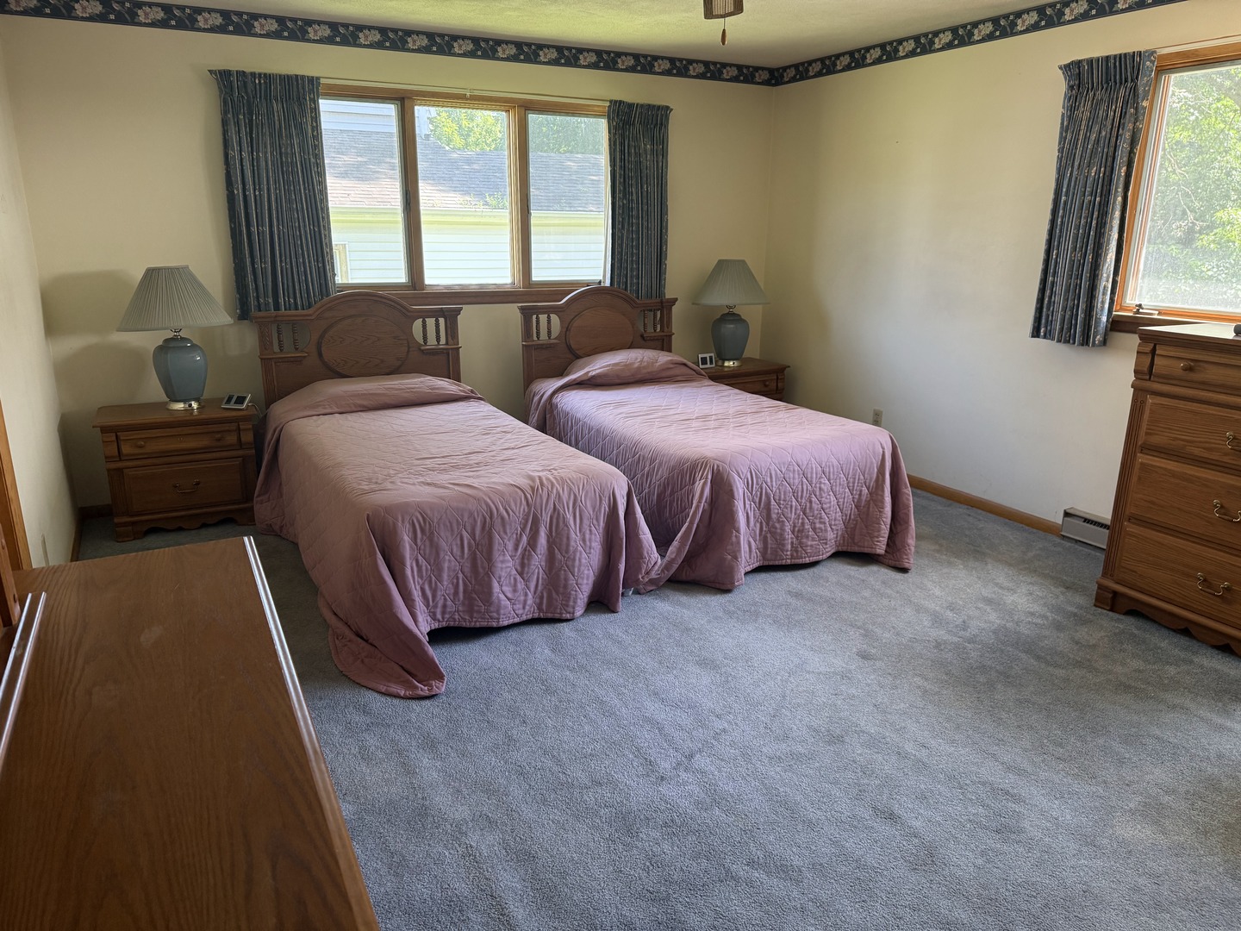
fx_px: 860
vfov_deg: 56.8
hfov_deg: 71.6
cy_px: 466
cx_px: 620
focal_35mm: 24
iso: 200
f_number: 1.78
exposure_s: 1/124
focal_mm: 6.76
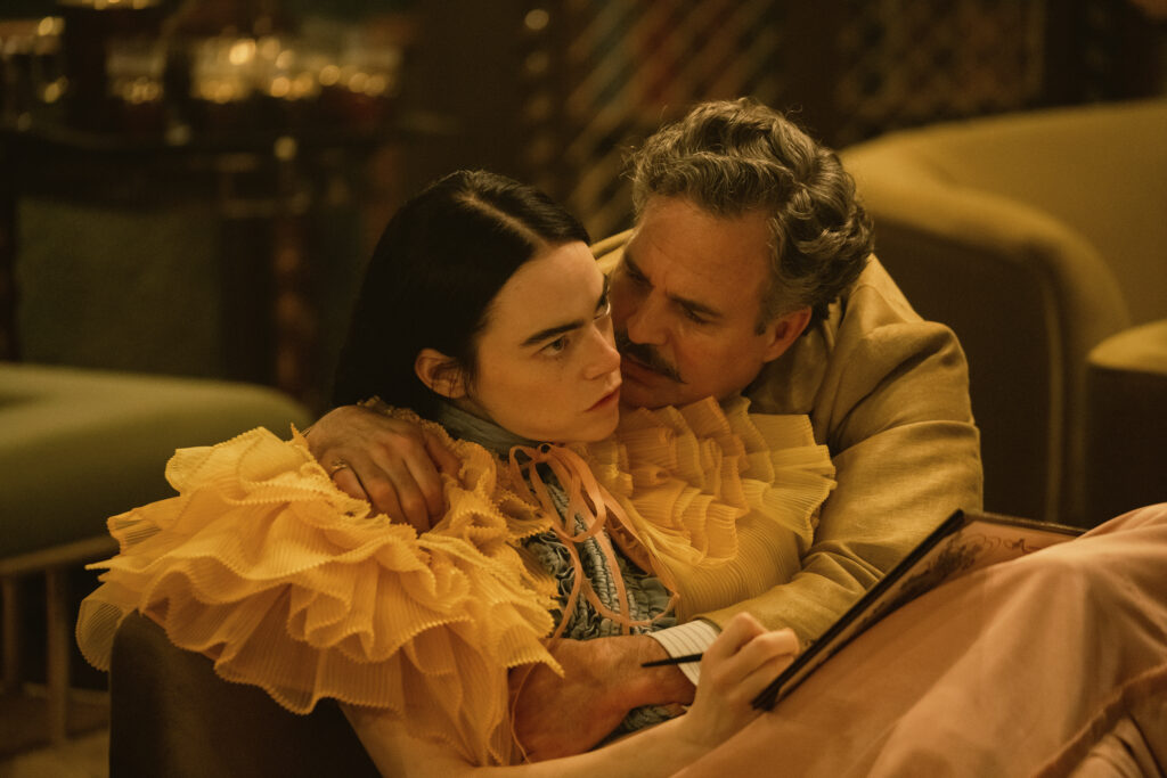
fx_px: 6484
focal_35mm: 200
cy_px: 389
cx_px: 584
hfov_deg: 10.3
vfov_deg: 6.9
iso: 4000
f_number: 4
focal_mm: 200
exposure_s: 1/200
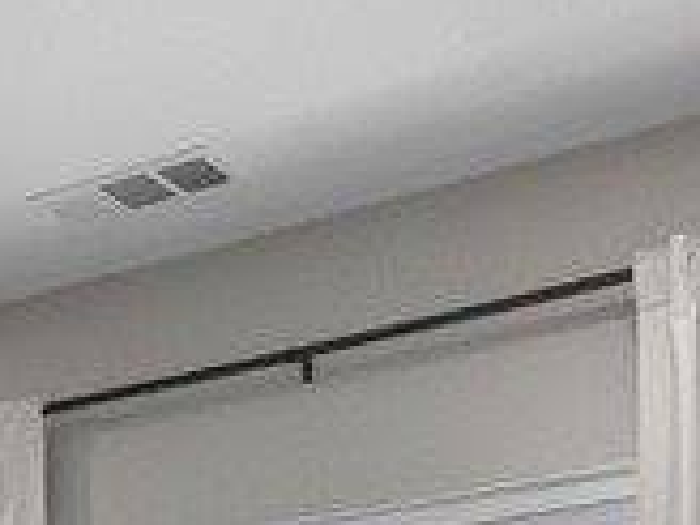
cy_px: 962
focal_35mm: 96
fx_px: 1941
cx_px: -213
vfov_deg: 13.7
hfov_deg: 18.9
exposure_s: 1/50
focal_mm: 16
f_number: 8
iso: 2000
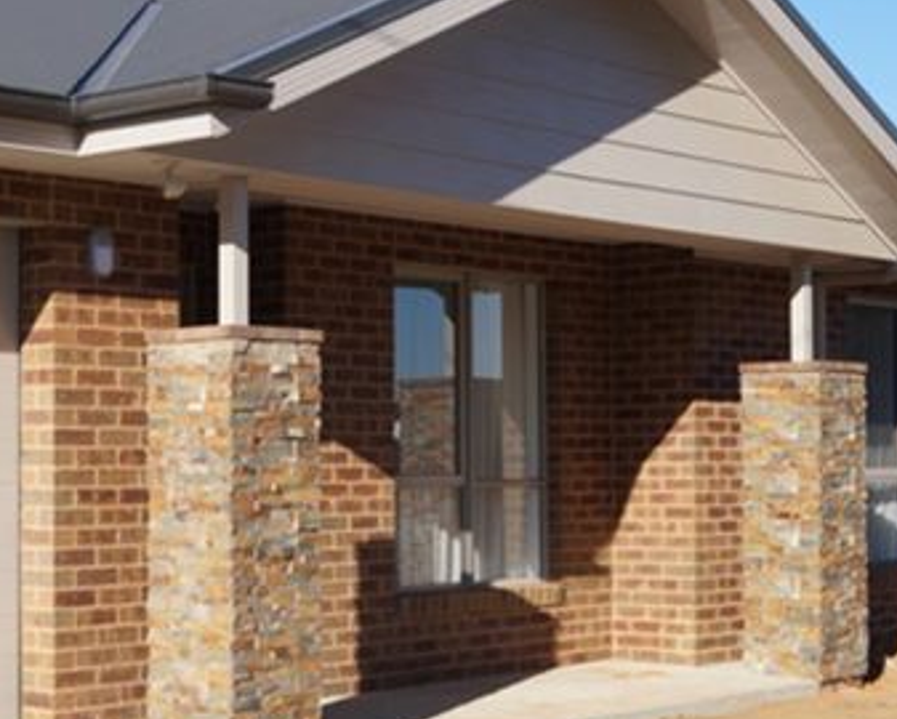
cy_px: 406
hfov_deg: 27.6
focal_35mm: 69
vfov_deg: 22.3
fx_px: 1824
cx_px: 362
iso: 100
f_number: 9
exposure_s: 1/200
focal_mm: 35
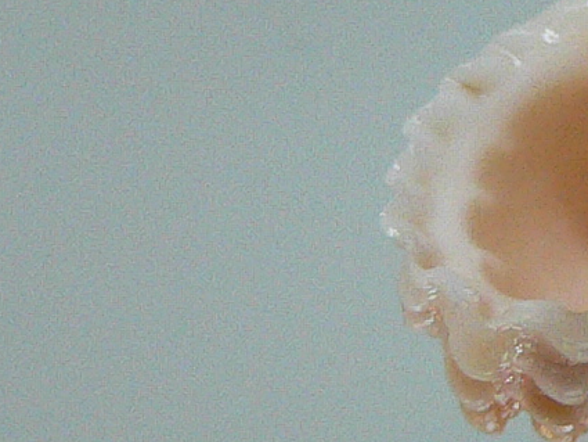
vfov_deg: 8.9
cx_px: 866
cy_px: 252
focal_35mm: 166
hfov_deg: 11.4
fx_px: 2821
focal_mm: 4.6
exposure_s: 1/60
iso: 200
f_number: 2.8
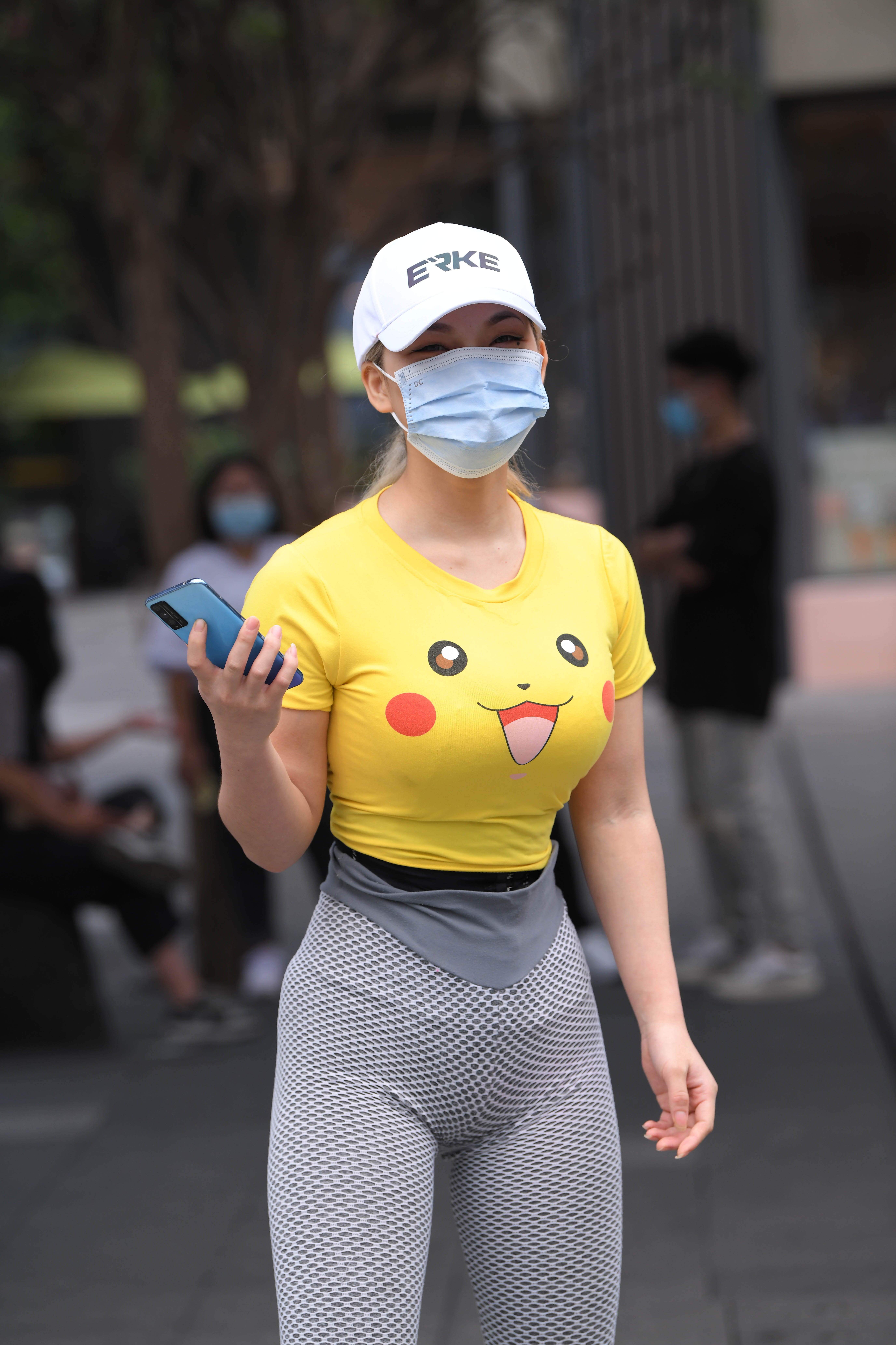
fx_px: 5040
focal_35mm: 135
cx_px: 448
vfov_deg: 15.2
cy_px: 672
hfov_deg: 10.2
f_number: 4
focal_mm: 135
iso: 500
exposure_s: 1/500
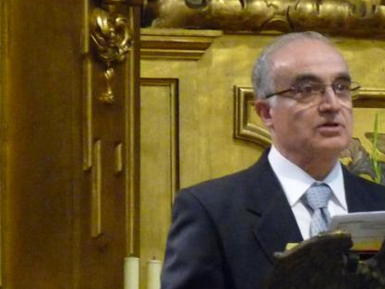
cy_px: 206
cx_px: 333
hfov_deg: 6.0
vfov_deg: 4.5
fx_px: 3671
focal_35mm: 330
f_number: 3.6
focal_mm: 21.6
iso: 800
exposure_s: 1/40
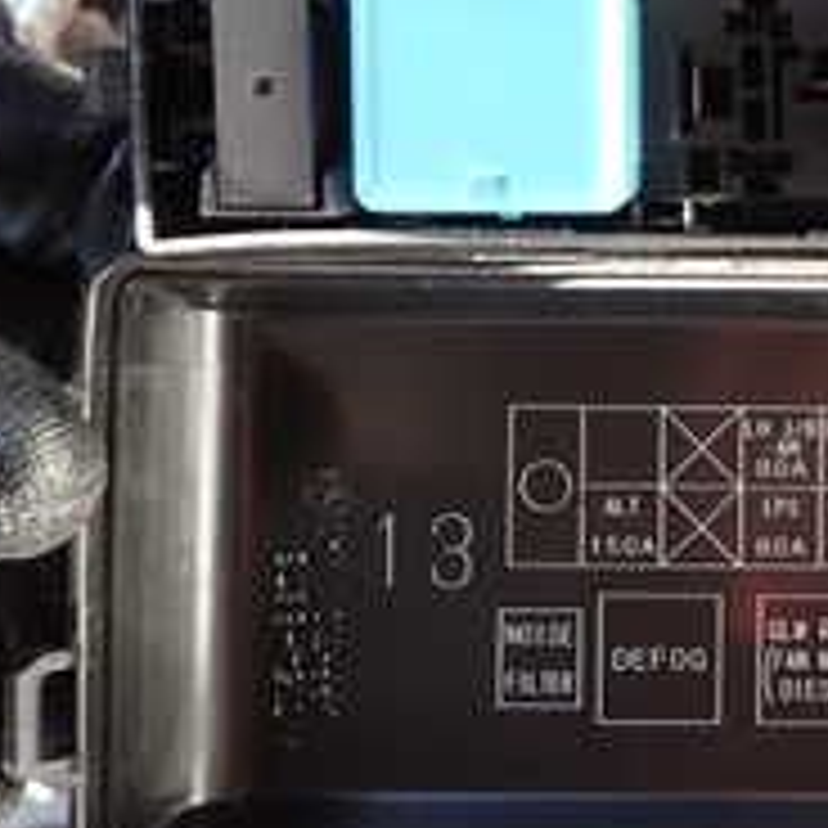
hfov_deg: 21.3
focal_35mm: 72
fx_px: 1948
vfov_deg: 23.9
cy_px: 288
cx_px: 1134
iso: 200
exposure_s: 1/60
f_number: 2
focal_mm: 4.5
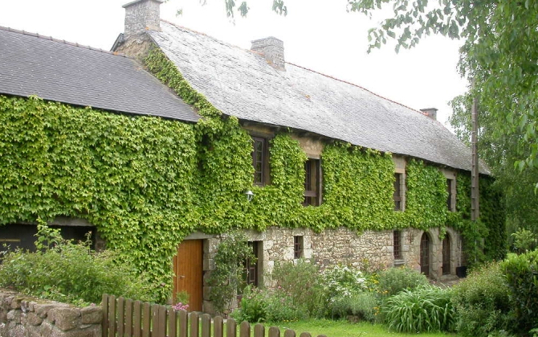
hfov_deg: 48.2
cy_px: 169
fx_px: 601
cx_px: 266
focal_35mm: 41
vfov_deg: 31.3
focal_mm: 7.85
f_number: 4.7
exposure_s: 1/122
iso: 100
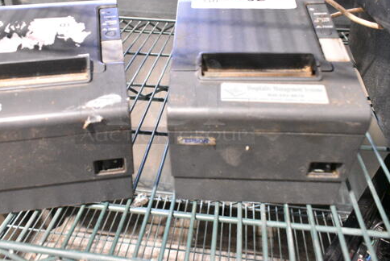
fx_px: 369
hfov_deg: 55.5
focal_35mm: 34
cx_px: 165
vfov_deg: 38.8
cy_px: 102
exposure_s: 1/125
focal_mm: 18
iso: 6400
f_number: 5.6
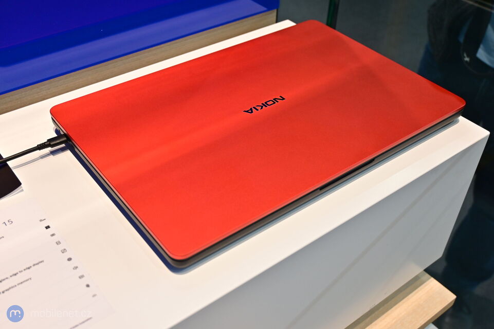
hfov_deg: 49.6
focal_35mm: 39
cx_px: 247
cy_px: 164
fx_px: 535
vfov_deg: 34.2
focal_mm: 26
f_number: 4.5
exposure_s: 1/40
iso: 320
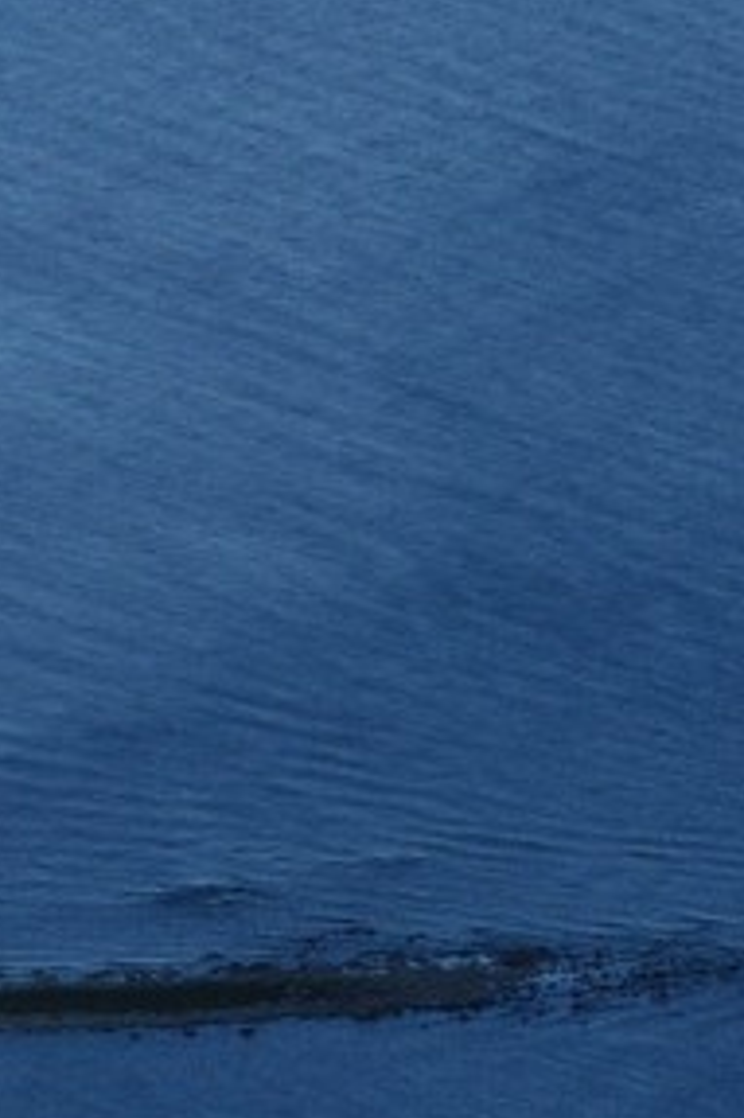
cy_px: 2774
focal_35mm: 585
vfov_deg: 3.5
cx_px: -456
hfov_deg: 2.3
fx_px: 18155
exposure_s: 1/2500
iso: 100
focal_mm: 70
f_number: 2.8
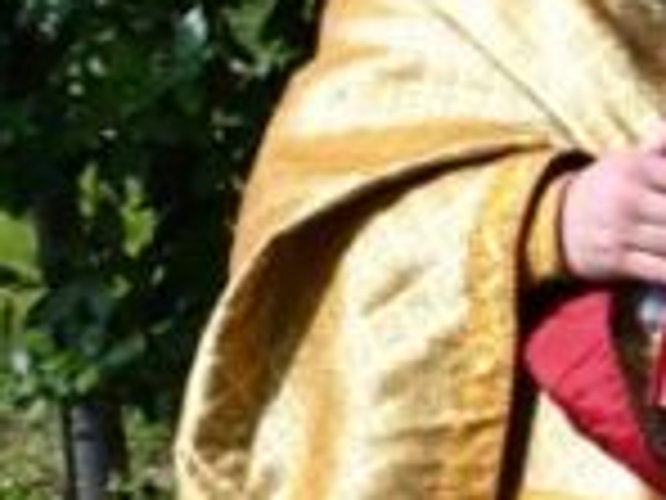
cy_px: 430
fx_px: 4618
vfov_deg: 6.2
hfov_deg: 7.4
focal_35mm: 240
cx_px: 1899
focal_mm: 24
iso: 125
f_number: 8
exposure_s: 1/250
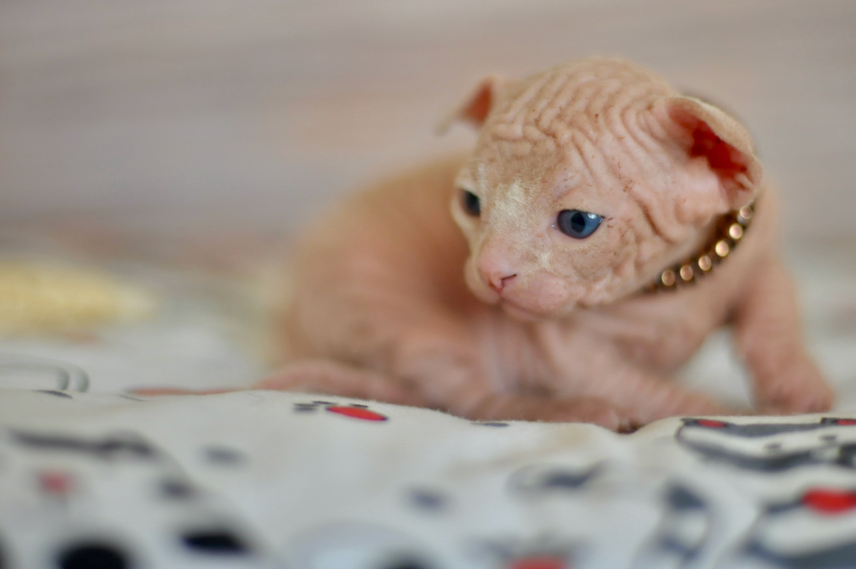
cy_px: 284
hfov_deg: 27.0
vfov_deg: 18.1
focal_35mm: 75
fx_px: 1781
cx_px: 428
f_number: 1.4
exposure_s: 1/1000
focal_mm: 50
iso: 800
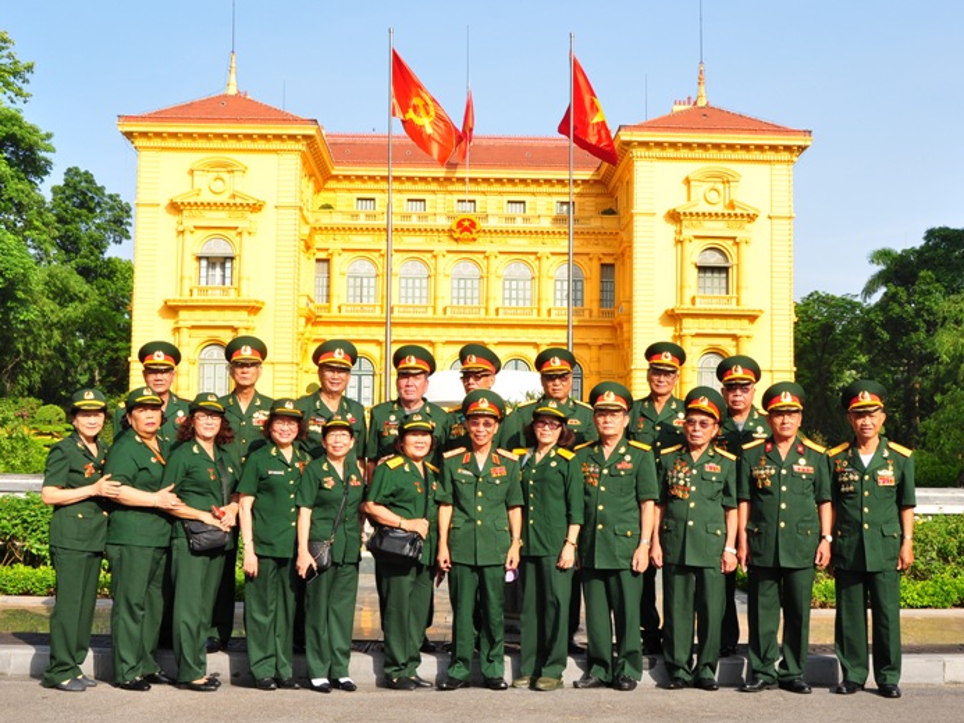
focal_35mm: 42
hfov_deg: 45.2
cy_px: 359
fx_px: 1157
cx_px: 476
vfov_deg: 34.7
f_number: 9
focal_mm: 25
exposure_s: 1/200
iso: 200
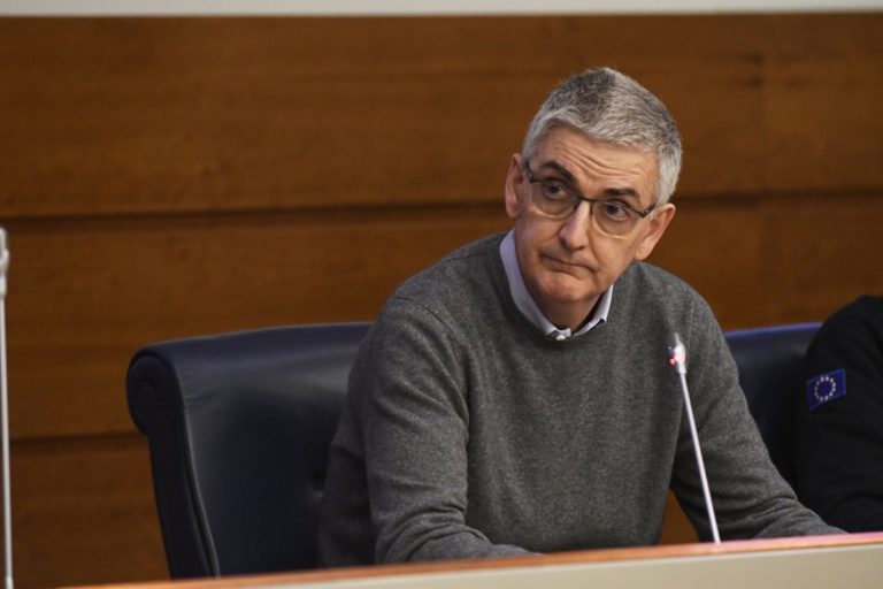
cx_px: 442
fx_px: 5886
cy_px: 294
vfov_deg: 5.7
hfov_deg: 8.6
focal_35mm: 240
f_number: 3.2
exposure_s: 1/250
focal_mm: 160
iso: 3200
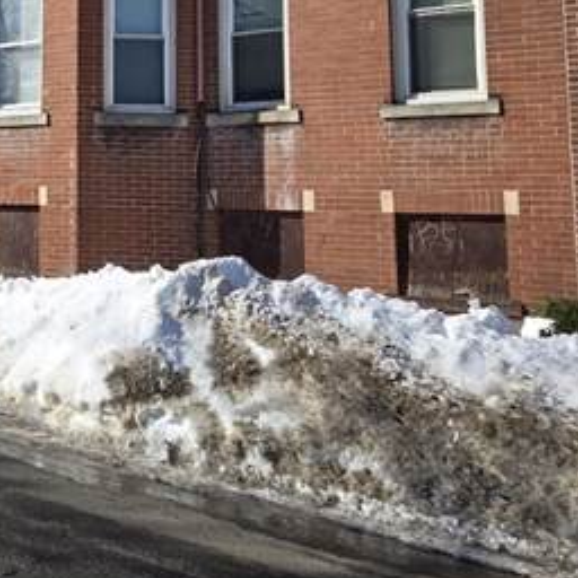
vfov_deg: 26.9
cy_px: 32
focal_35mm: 61
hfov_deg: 26.0
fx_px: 1152
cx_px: -56
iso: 25
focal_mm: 5.4
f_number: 1.8
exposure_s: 1/1869
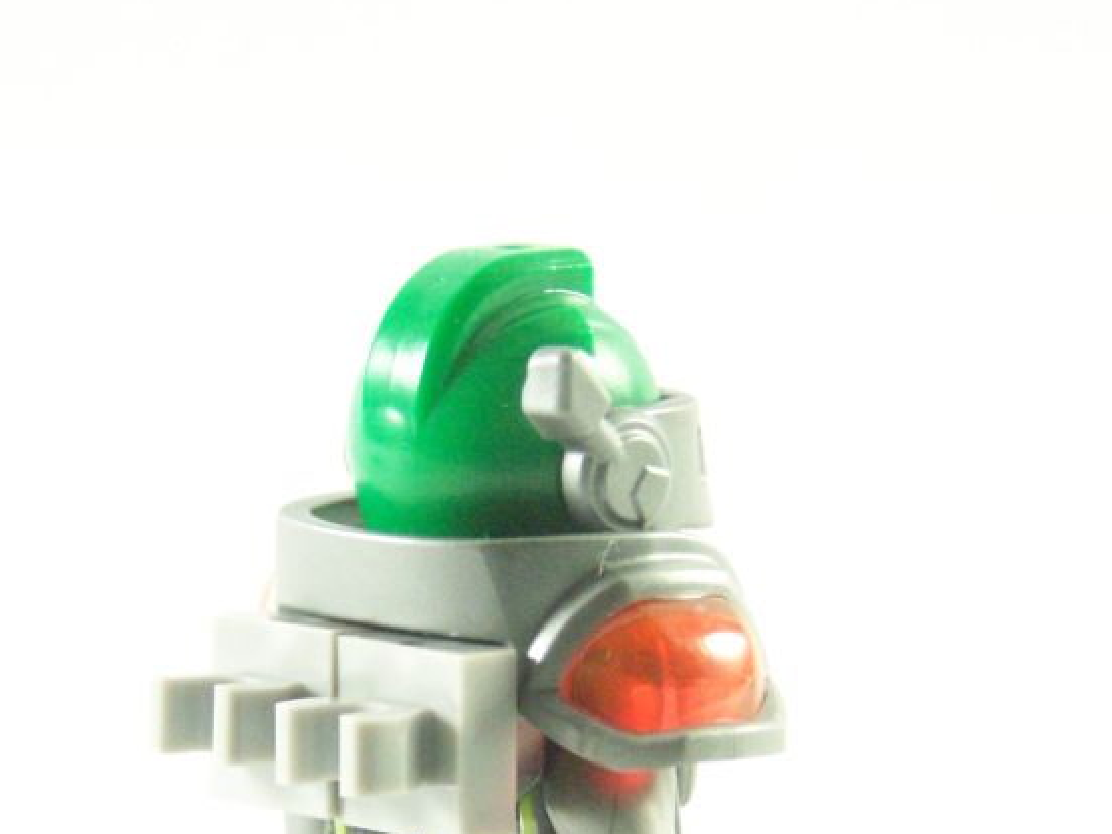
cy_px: 761
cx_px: 475
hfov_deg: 9.1
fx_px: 6971
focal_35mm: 217
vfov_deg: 6.8
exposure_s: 1/60
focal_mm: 19.4
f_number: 3.2
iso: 400
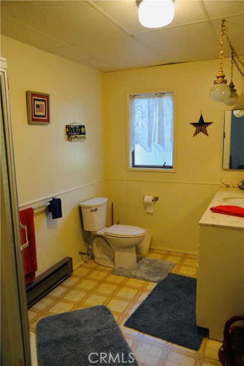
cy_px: 183
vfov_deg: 67.4
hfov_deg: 48.0
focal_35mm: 27
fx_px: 274
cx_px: 122
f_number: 4
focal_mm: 18
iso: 640
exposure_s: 1/60
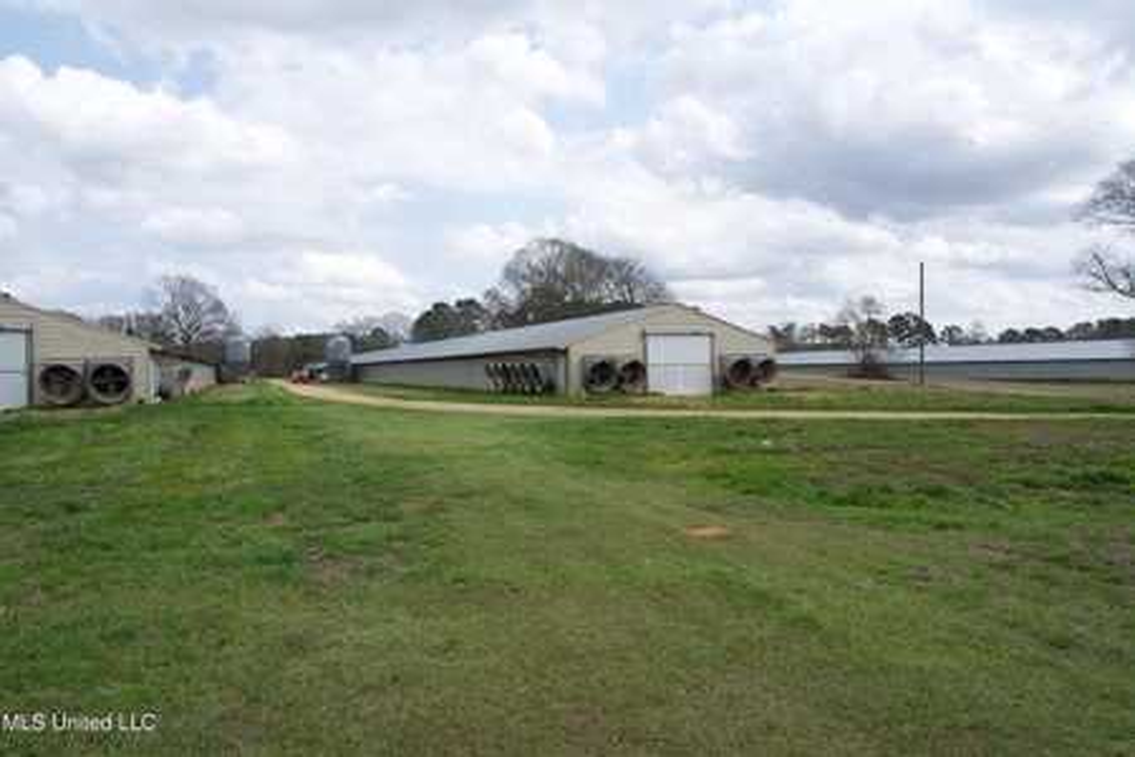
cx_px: 568
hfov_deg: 73.7
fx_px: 757
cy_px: 378
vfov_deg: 53.1
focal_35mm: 24
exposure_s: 1/200
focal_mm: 24
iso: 400
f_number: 16
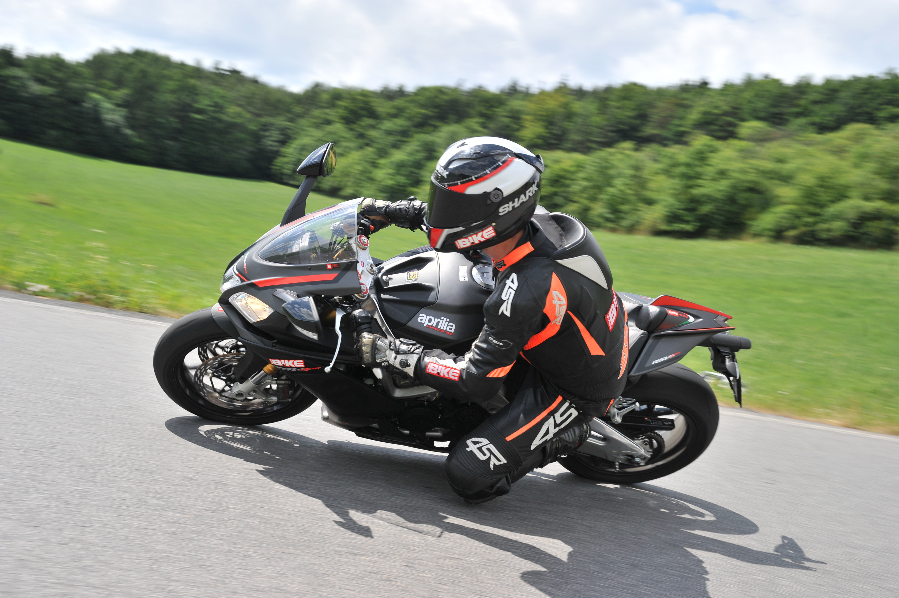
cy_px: 299
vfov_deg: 29.2
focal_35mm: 46
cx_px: 450
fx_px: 1148
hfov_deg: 42.8
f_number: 10
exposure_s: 1/500
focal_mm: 46
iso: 320
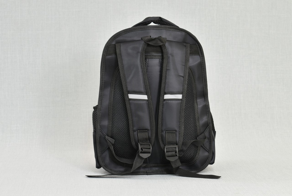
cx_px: 146
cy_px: 98
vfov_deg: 19.0
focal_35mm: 72
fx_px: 585
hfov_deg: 28.0
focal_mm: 48
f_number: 5.6
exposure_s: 1/5
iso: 100
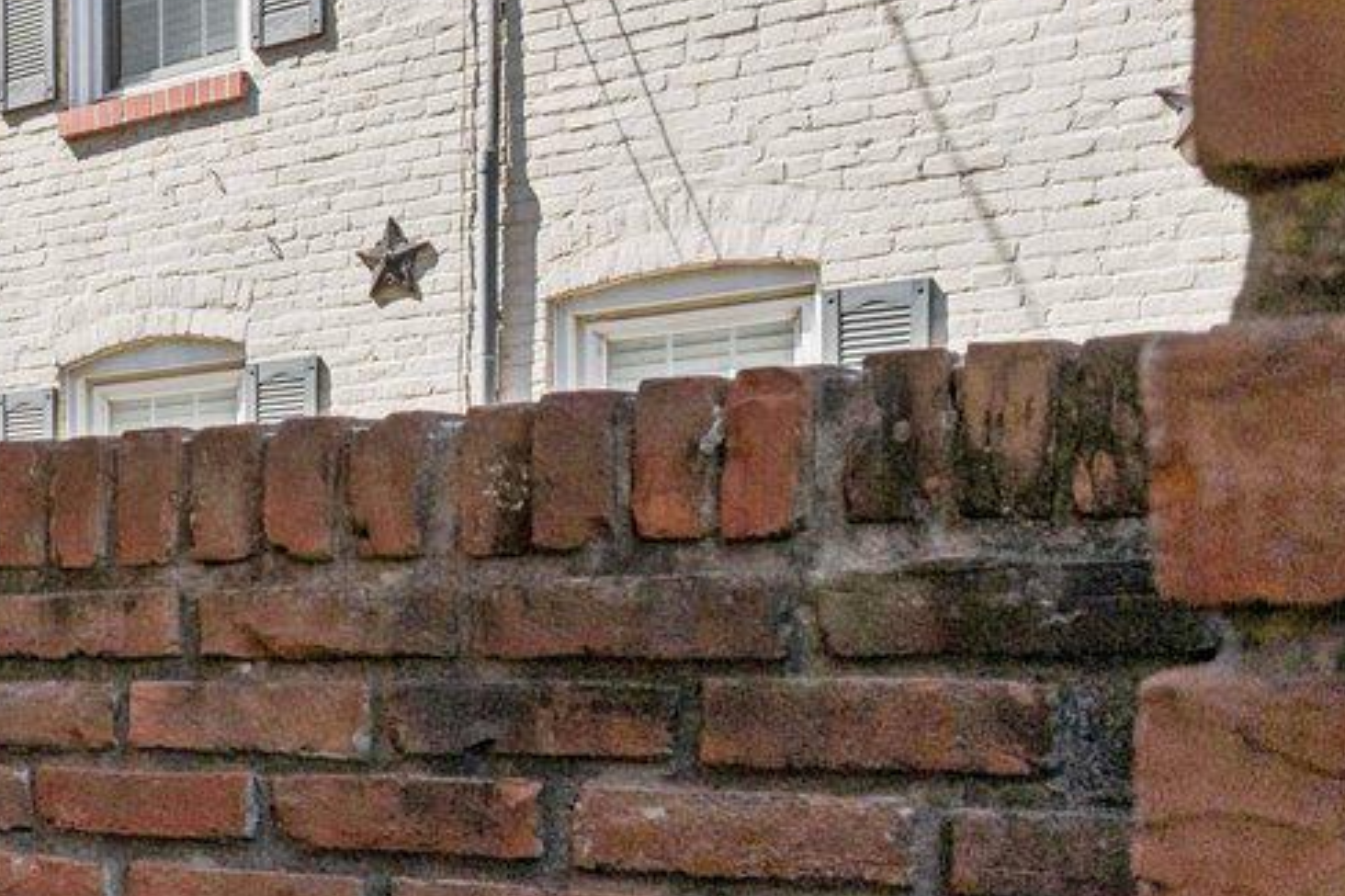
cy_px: 514
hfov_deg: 25.4
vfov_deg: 20.9
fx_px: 2431
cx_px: -524
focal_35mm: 65
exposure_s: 1/500
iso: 400
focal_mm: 15.5
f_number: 7.1
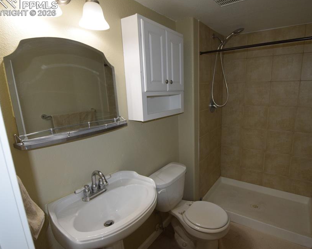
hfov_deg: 81.1
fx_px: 181
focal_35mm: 20
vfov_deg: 69.2
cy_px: 126
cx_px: 178
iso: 800
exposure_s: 1/80
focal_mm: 11
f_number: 4.5
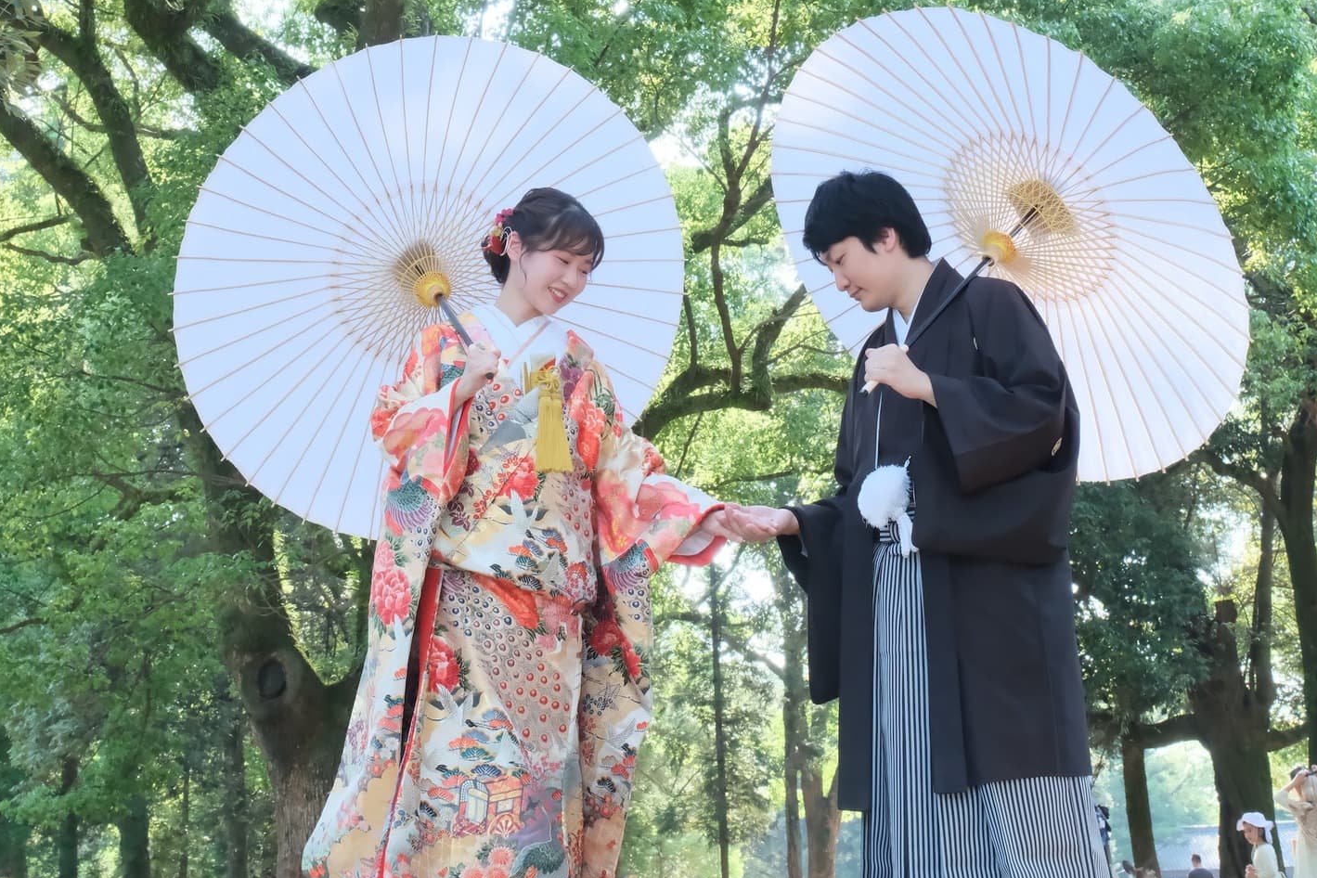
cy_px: -121
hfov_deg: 30.1
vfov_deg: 19.4
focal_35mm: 67
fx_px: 2451
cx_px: 665
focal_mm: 29.2
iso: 1600
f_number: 9
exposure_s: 1/60
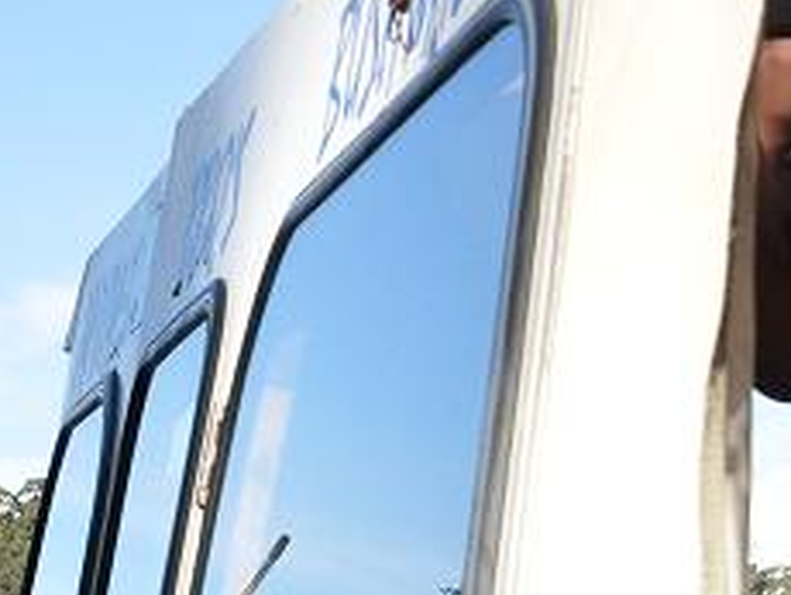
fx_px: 4598
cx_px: -612
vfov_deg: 7.2
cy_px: 994
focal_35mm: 201
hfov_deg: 9.4
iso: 800
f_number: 10
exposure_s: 1/800
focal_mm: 30
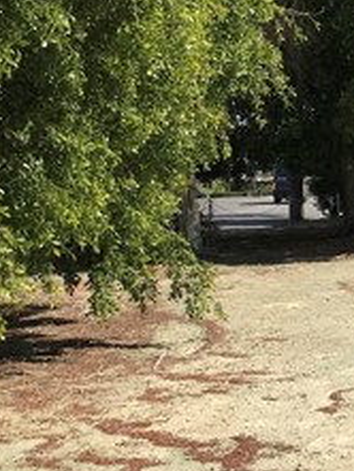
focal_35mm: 81
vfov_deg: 23.7
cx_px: 420
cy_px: 90
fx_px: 1103
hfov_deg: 17.4
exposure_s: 1/2398
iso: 20
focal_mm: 3.99
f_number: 1.8
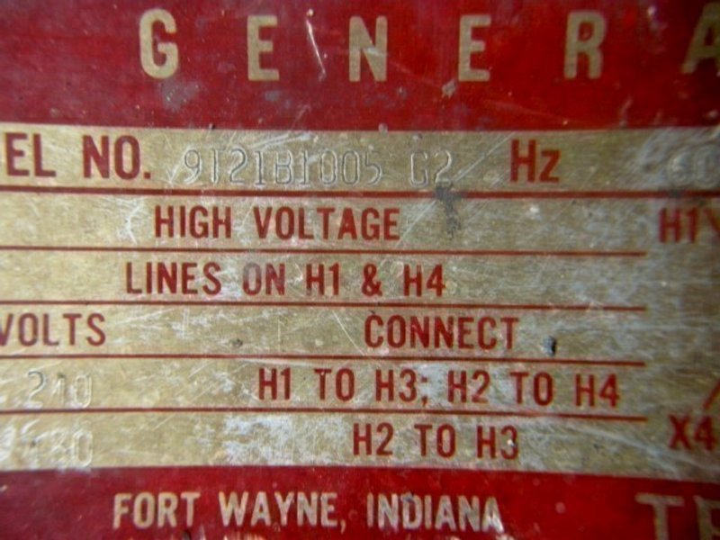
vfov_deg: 40.7
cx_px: 360
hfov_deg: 52.6
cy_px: 270
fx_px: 728
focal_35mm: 35
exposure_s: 1/31
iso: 400
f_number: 2.7
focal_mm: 7.5
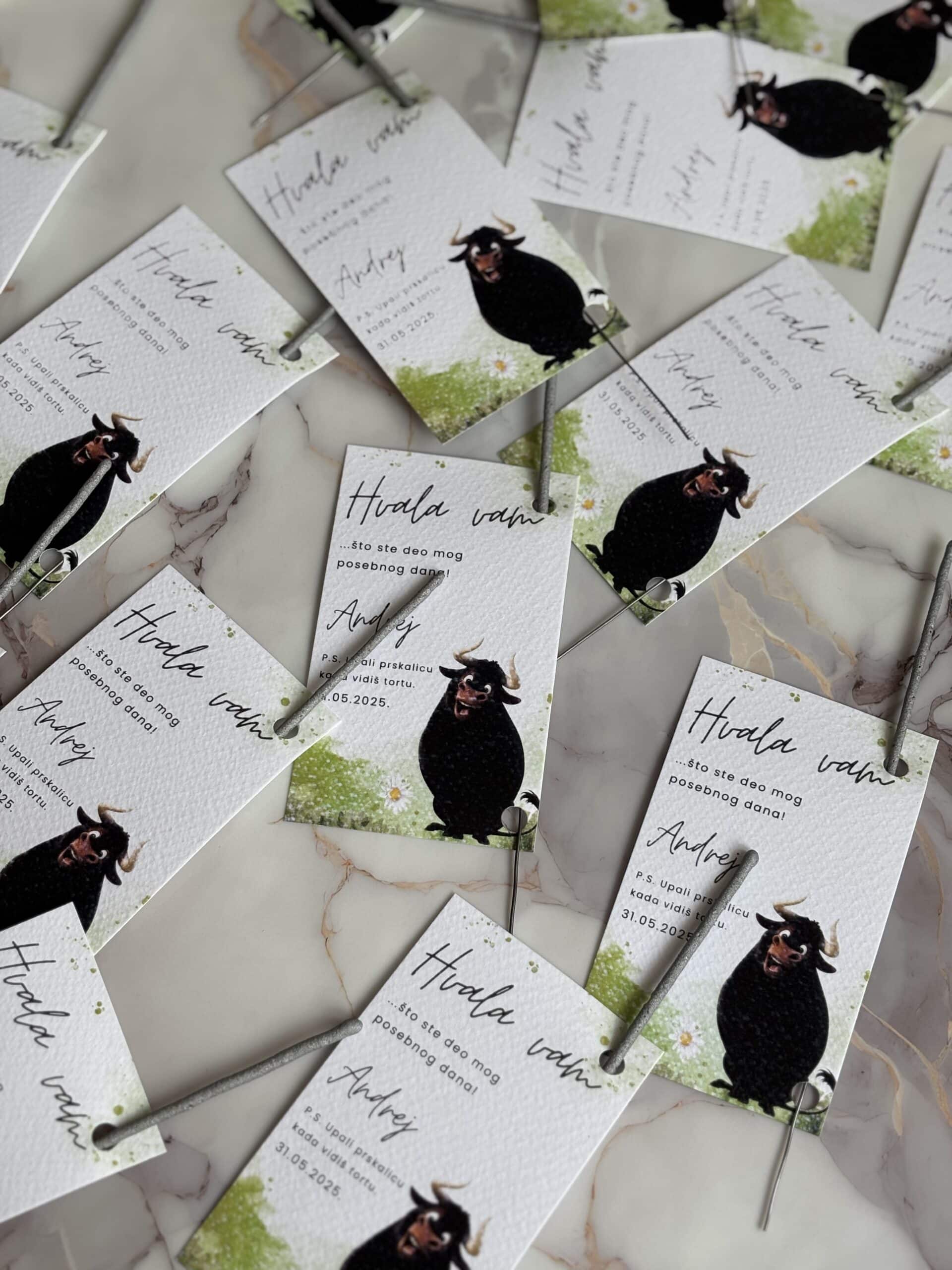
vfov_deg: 36.8
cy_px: 635
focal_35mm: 52
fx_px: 1907
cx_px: 476
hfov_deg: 28.0
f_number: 1.6
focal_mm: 5.96
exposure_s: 1/121
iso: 25
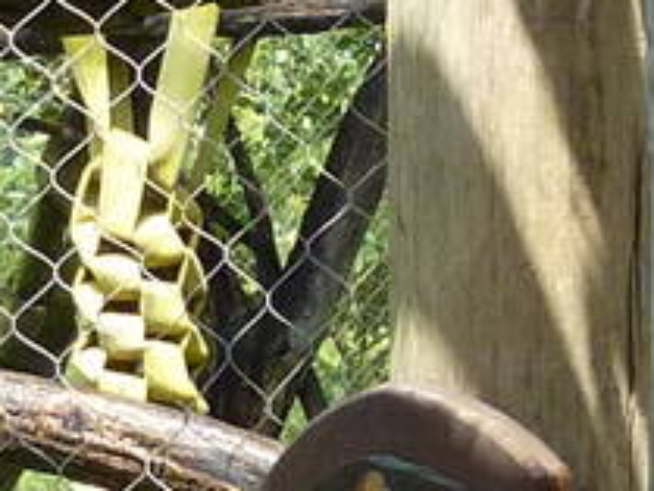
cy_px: 416
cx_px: 645
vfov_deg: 7.8
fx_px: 3611
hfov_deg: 10.3
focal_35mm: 191
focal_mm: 4.1
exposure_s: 1/500
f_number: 3.3
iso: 200
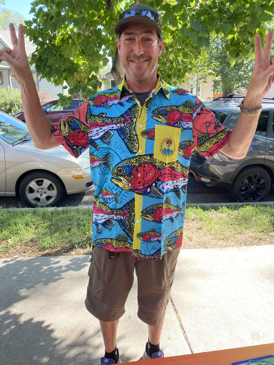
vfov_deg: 67.3
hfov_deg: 53.1
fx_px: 274
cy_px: 182
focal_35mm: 26
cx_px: 137
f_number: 1.8
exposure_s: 1/180
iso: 32
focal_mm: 4.25
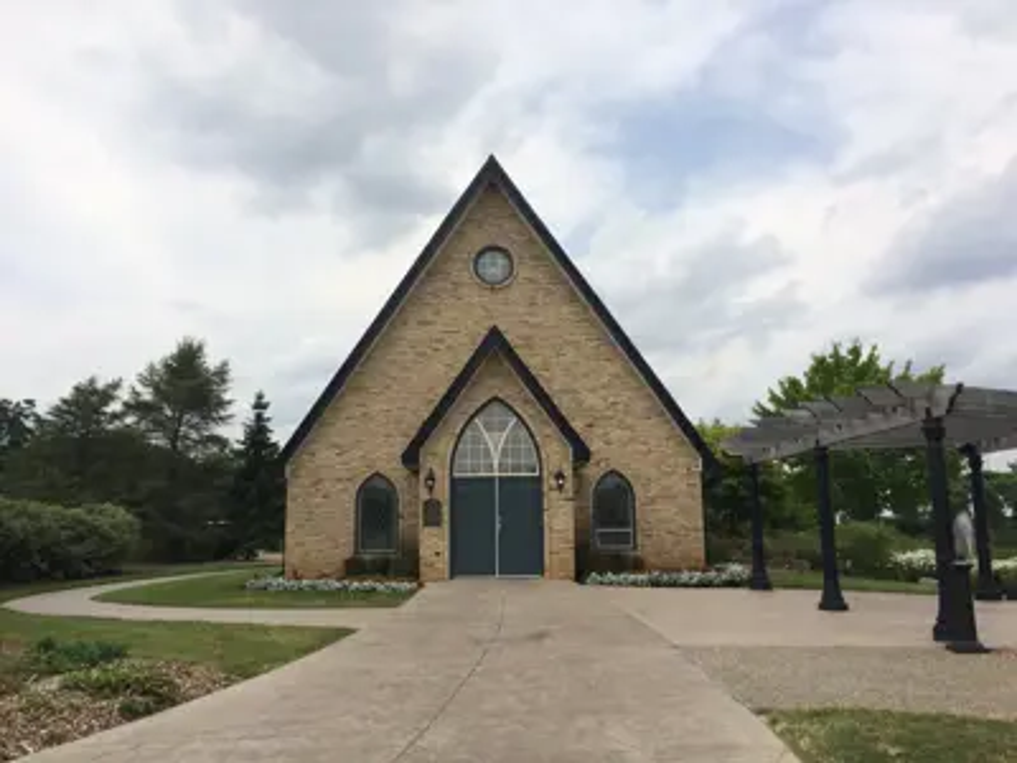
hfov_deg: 61.7
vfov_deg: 48.2
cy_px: 382
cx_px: 508
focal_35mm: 29
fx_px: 852
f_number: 2.2
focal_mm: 4.15
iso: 32
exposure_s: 1/2740
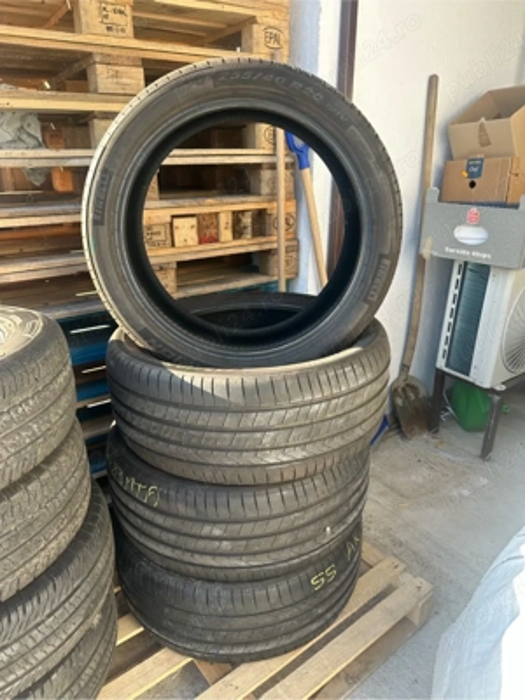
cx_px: 262
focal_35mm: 24
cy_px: 350
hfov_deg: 56.8
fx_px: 485
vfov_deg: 71.6
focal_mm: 6.86
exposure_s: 1/370
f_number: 1.78
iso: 80
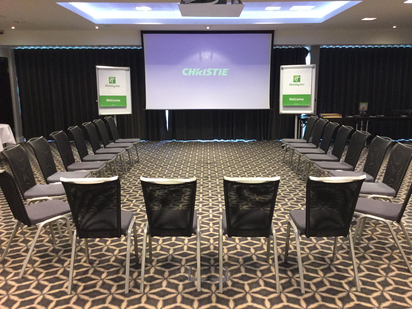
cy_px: 154
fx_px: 369
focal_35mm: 31
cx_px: 206
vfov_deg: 45.4
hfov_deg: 58.4
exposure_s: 1/33
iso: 250
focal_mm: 3.3
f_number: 2.4
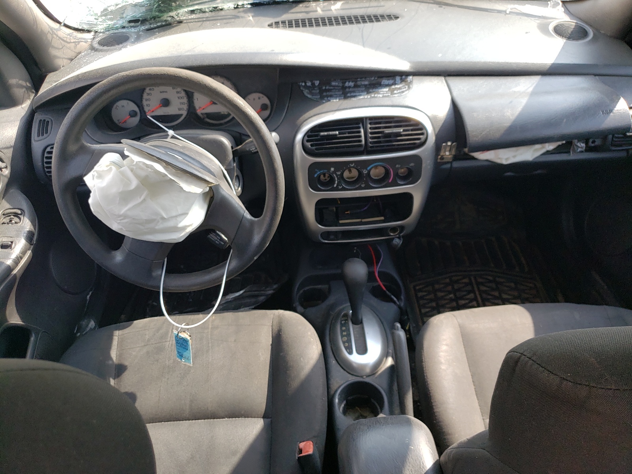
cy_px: 237
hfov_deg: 67.3
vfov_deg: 53.1
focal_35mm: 26
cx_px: 316
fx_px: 475
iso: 50
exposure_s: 1/417
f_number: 1.5
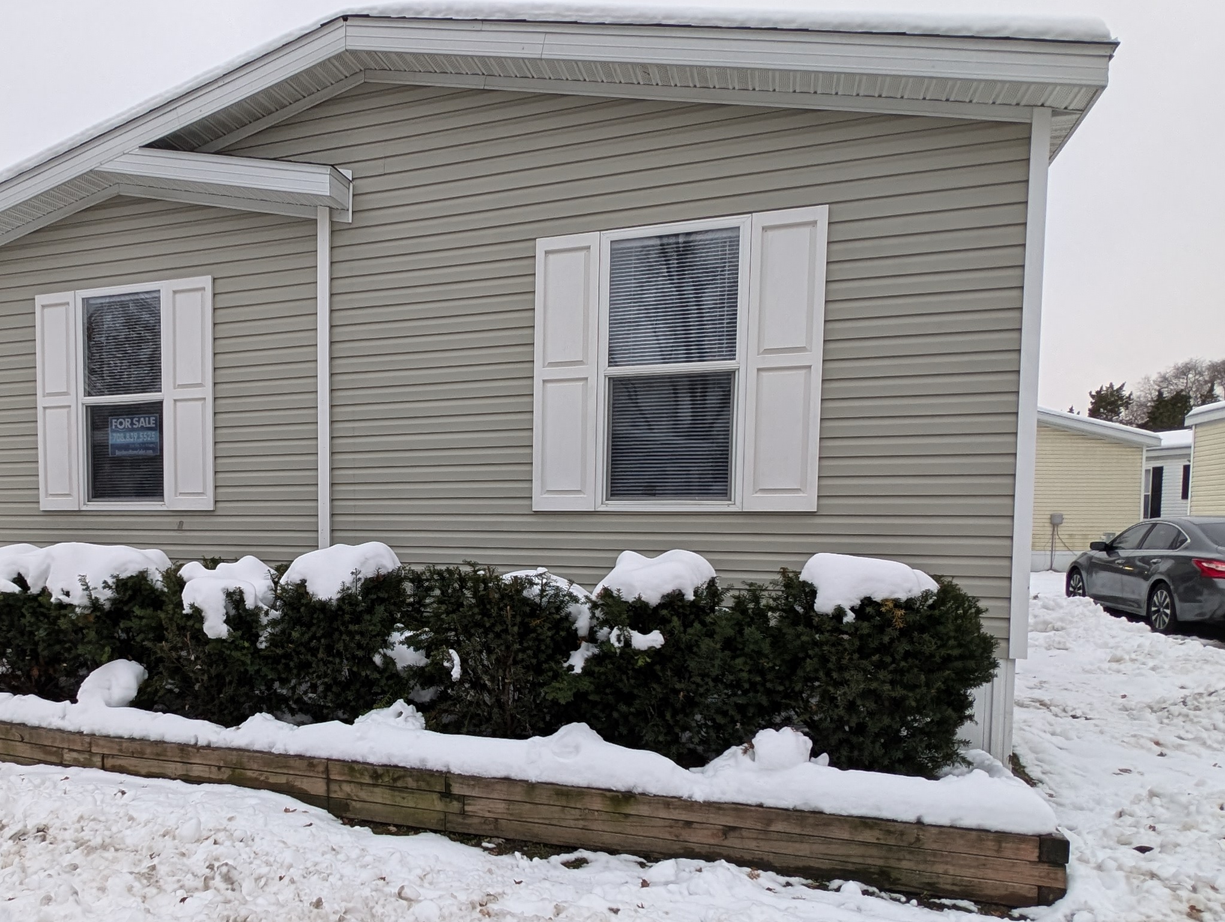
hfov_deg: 69.3
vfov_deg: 56.3
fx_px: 851
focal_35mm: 24
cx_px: 398
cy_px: 574
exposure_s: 1/25.1
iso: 75
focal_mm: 2.23
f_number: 1.95
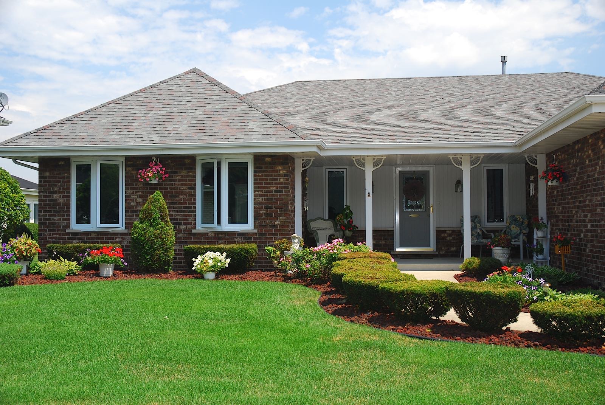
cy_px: 202
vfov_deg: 30.9
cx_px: 302
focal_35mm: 44
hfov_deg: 44.9
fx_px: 732
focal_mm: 29
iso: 200
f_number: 5.6
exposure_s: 1/200
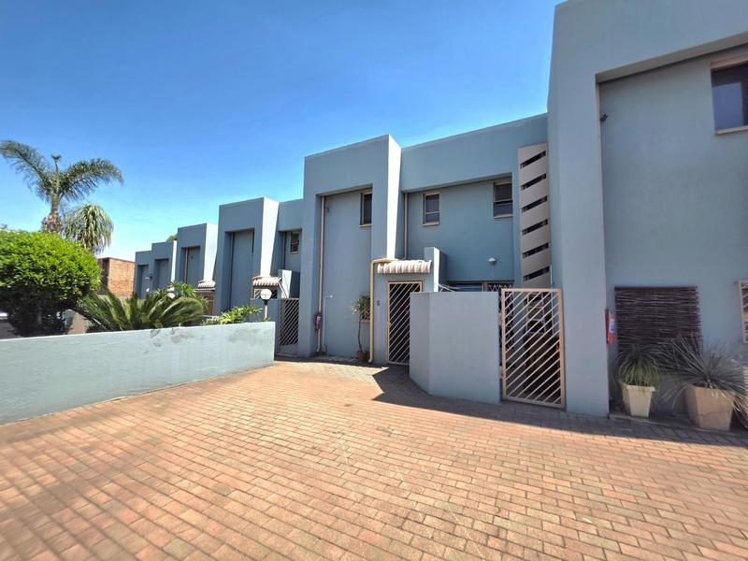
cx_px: 374
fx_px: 281
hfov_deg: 106.2
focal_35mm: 13
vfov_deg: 89.9
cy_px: 280
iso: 40
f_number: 1.9
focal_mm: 2.2
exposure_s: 1/2000
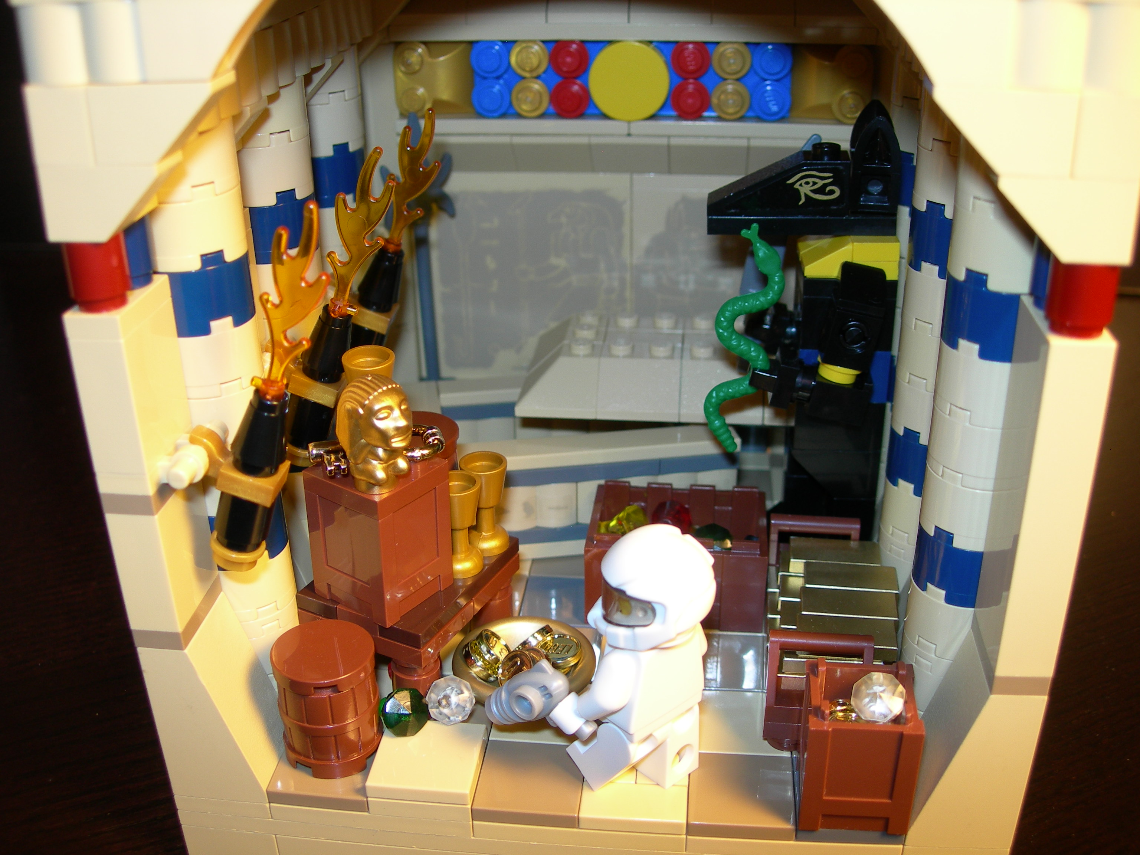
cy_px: 428
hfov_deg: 49.0
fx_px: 1251
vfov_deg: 37.7
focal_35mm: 38
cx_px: 570
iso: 50
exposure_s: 1/30
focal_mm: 7.8
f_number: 2.8
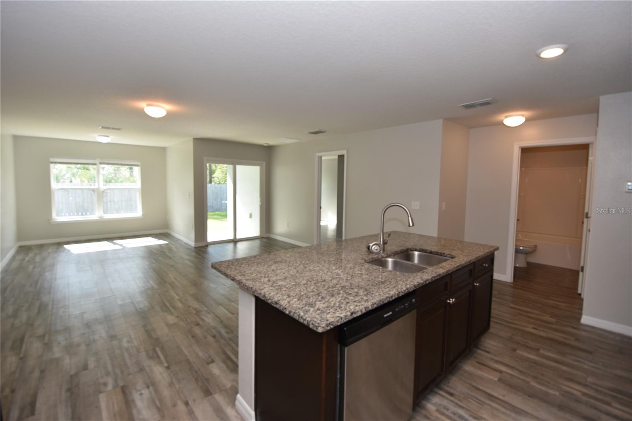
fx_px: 263
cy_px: 210
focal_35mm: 15
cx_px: 316
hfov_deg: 100.4
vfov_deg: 77.3
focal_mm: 10
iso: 200
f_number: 4.5
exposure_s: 1/80
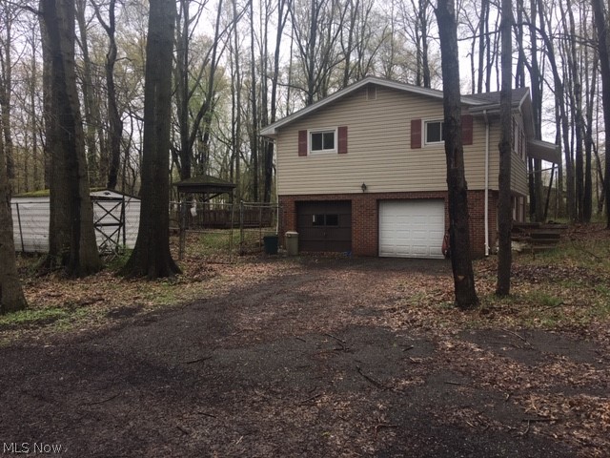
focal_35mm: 29
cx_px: 305
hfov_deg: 61.7
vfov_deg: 48.2
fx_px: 511
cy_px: 229
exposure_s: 1/298
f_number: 2.2
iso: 25
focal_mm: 4.15
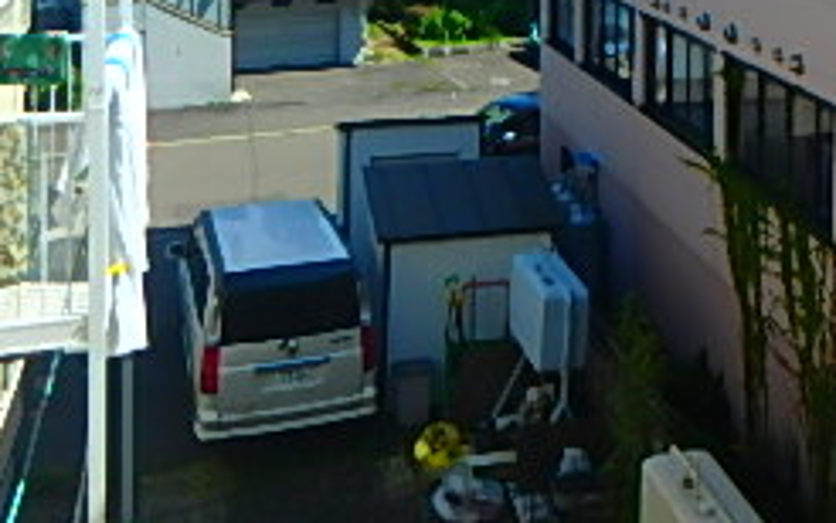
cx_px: 727
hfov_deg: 33.5
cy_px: -180
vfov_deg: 20.3
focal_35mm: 58
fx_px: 1322
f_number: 3.5
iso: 125
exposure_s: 1/1000
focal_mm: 3.7
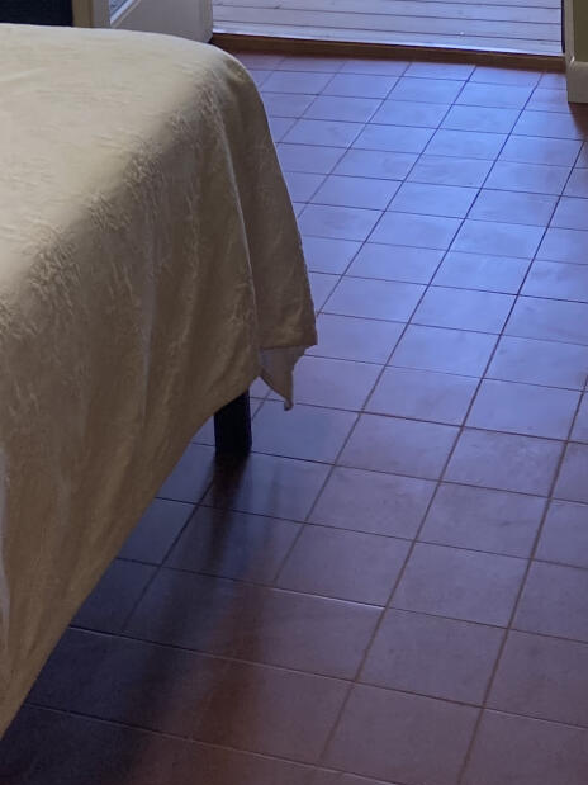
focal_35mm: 84
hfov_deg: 17.4
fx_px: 1903
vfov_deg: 21.5
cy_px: -183
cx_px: 109
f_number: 1.8
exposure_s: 1/180
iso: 32
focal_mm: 4.25
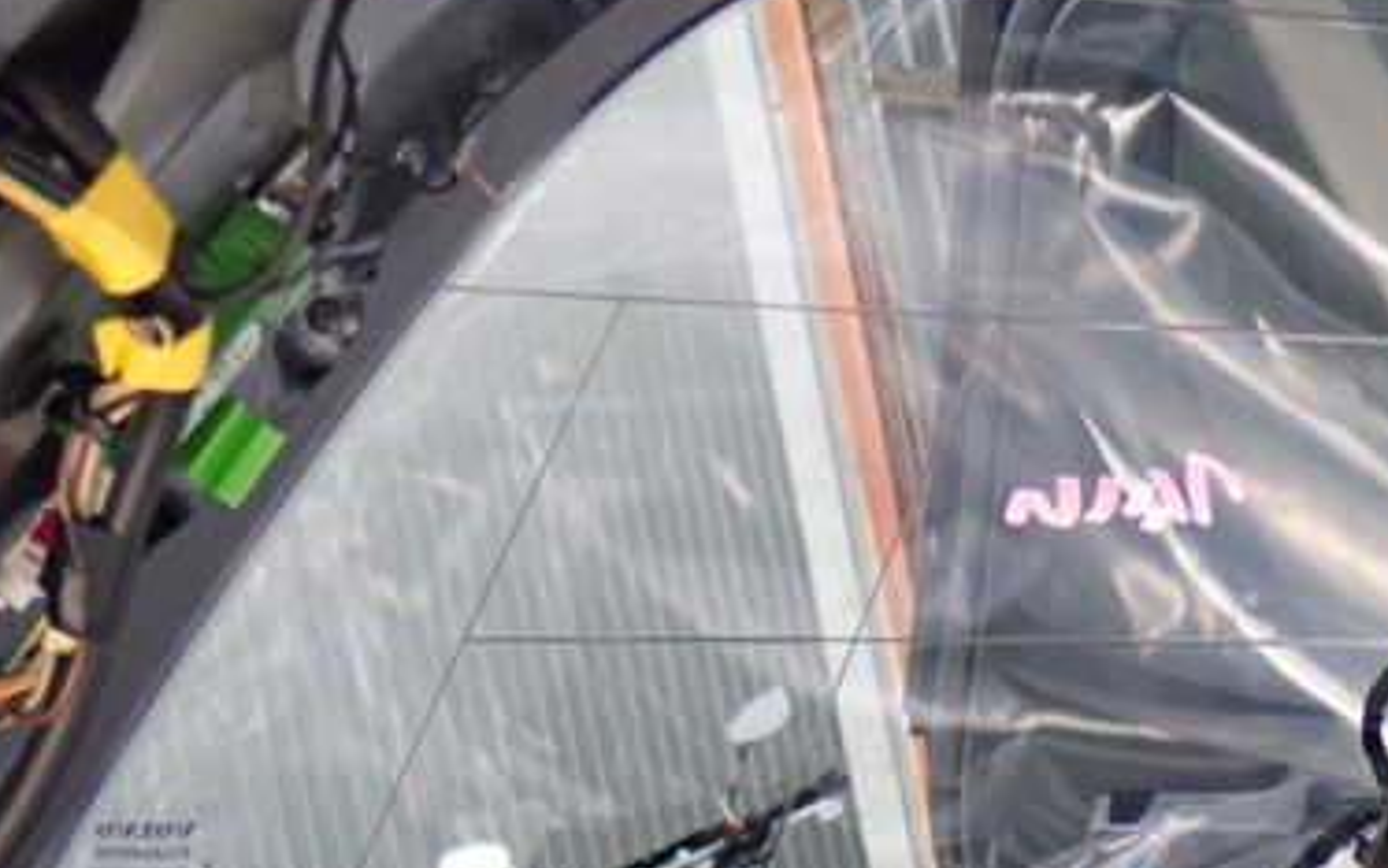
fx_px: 4957
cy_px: 482
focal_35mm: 131
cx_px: 946
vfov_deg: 10.0
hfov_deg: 15.9
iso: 800
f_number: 4.1
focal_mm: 13.65
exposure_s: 1/60
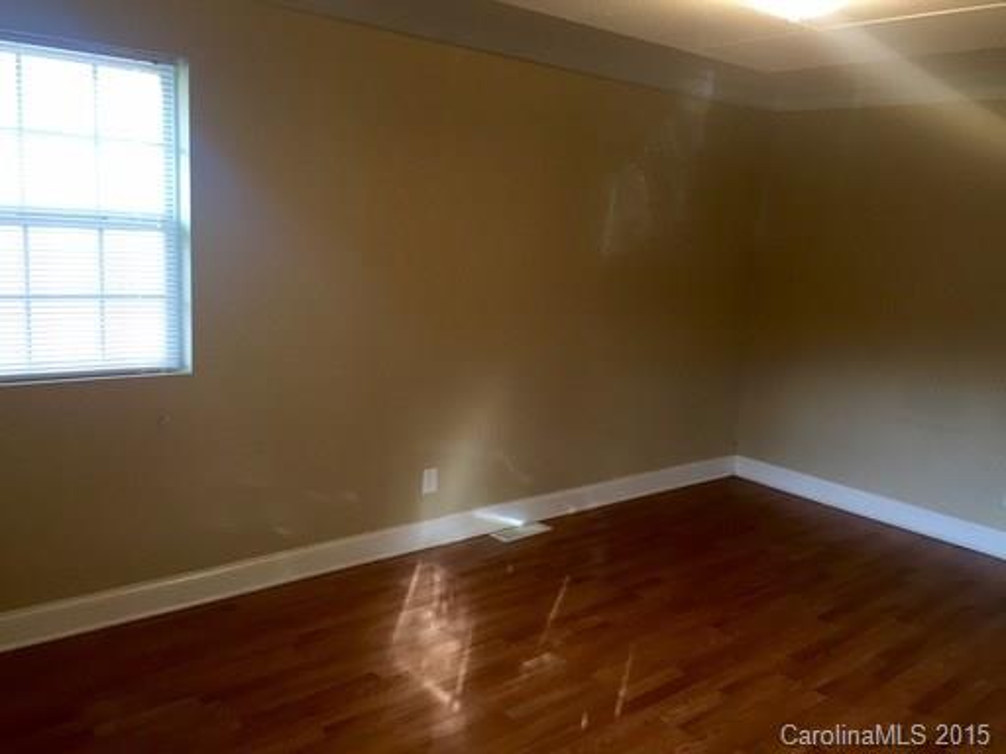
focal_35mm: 29
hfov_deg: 61.7
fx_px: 843
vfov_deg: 48.2
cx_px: 503
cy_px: 377
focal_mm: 4.15
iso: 64
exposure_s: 1/30
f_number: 2.2
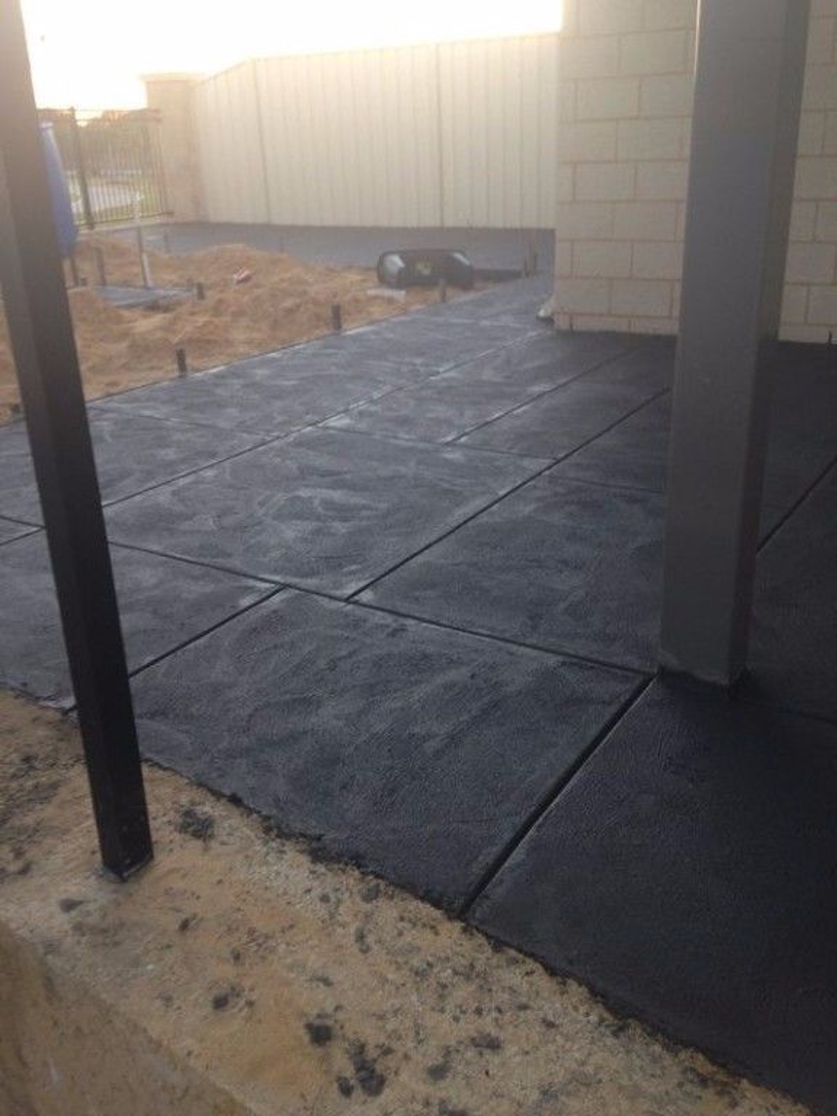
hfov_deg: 42.9
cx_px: 418
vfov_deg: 55.4
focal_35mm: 33
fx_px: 1064
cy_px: 558
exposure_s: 1/40
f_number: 2.4
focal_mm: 4.12
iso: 50
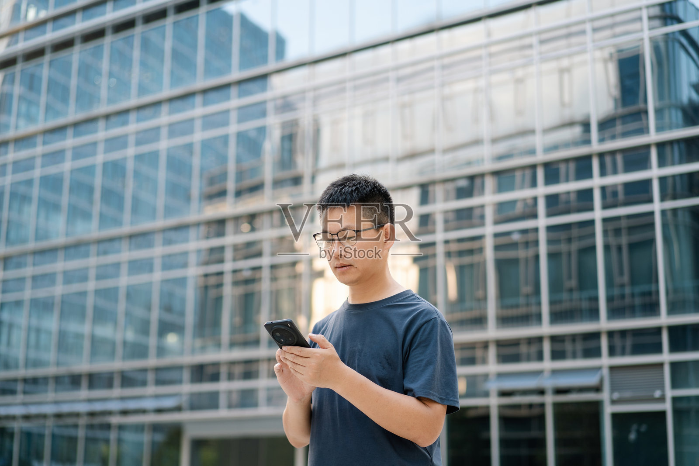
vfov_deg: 24.6
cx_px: 350
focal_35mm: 55
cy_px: 233
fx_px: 1068
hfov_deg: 36.2
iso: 125
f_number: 2.2
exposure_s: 1/50
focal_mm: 55
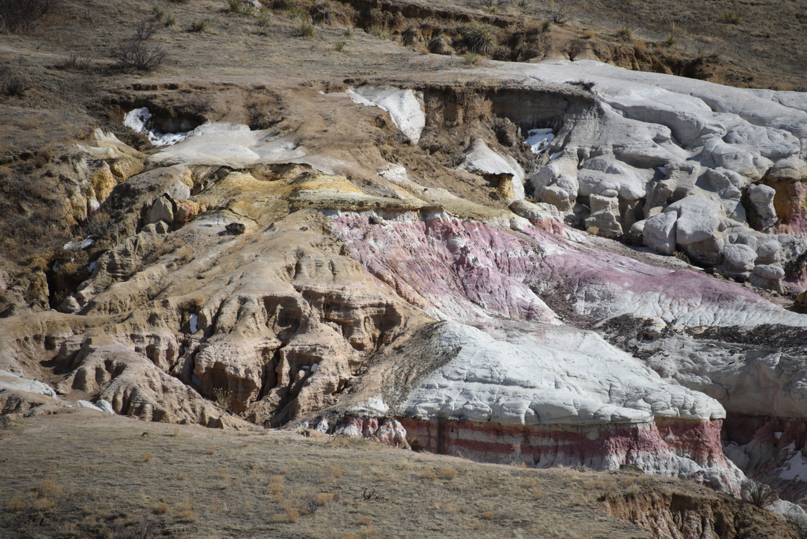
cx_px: 404
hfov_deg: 6.9
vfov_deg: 4.6
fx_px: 6726
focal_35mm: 300
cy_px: 270
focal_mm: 300
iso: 100
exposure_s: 1/640
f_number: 6.3
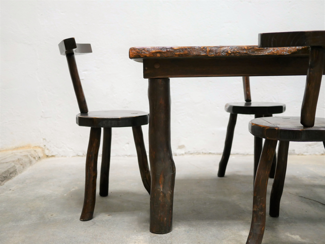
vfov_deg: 36.0
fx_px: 376
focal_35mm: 40
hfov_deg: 46.8
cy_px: 122
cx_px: 162
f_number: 1.7
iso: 800
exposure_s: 1/60
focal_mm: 20
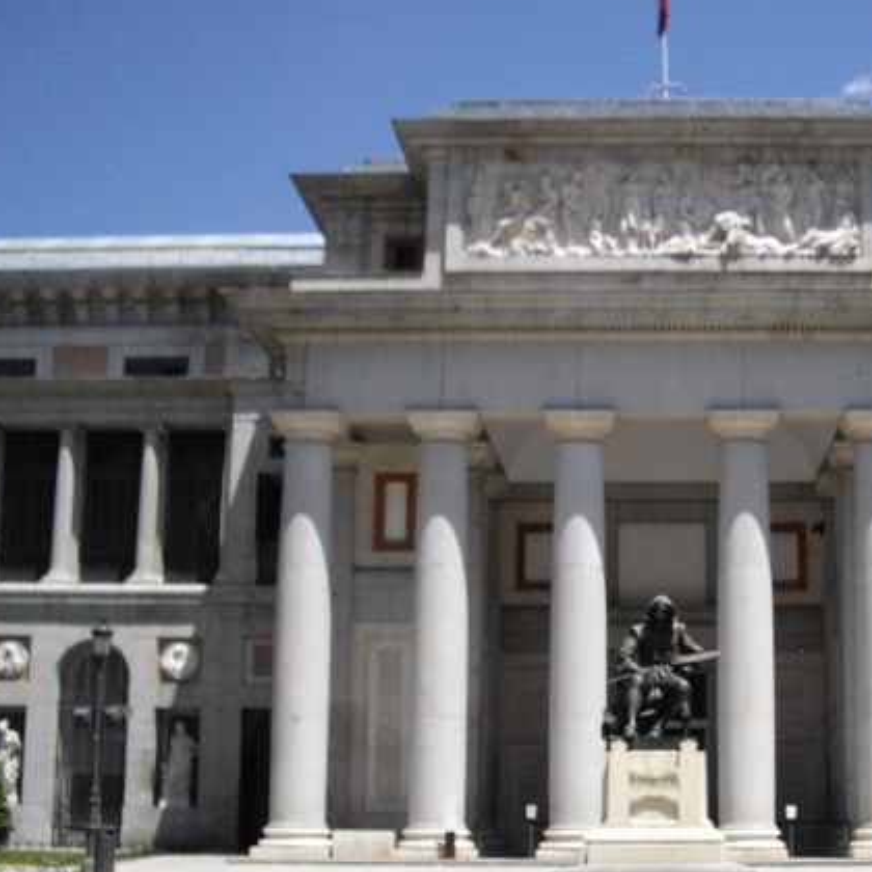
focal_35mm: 59
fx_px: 1681
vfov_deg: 29.0
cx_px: 673
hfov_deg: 28.6
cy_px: 507
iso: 50
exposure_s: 1/800
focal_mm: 7.9
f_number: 2.8
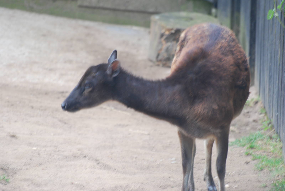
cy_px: 96
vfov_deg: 3.1
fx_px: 3567
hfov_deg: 4.6
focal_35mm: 450
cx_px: 142
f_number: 5.6
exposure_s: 1/40
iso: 400
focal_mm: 300
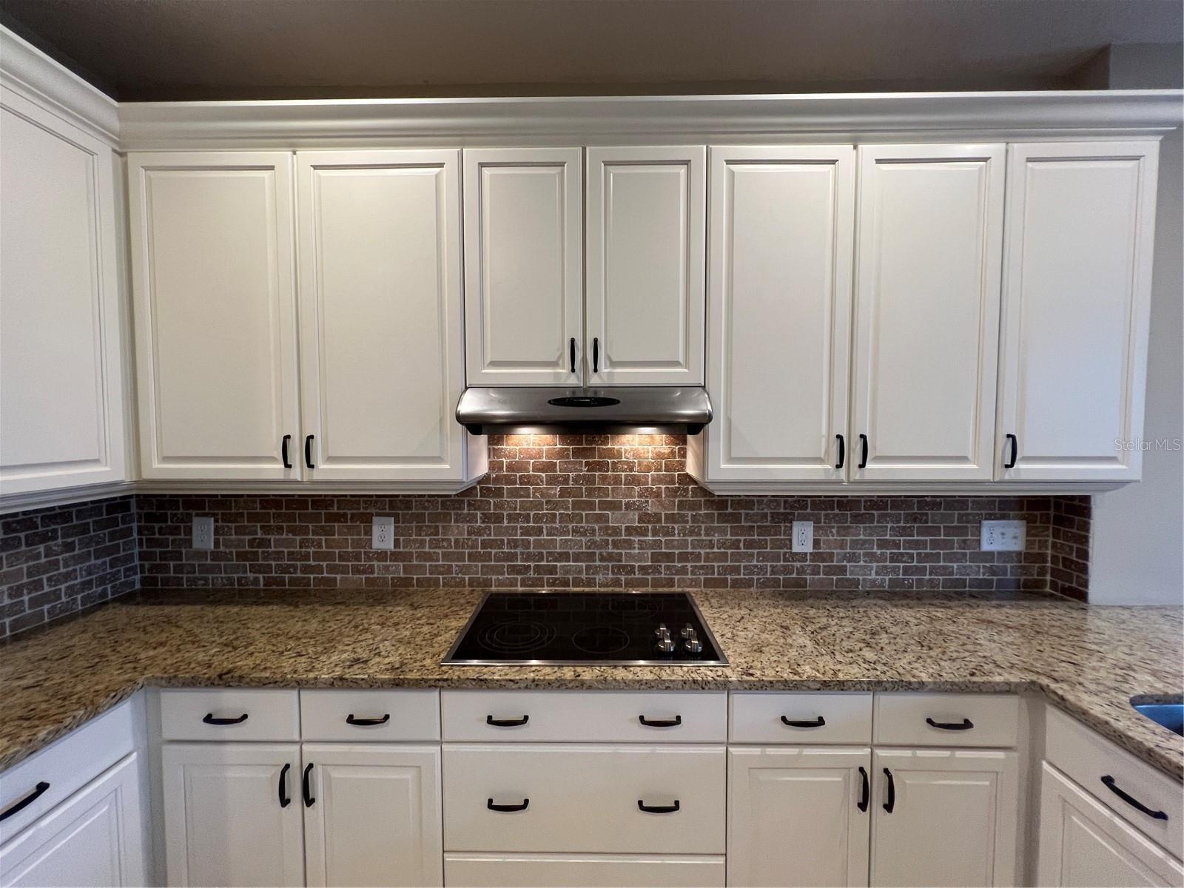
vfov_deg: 89.9
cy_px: 444
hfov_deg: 106.2
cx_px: 592
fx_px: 445
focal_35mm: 13
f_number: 1.8
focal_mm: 1.57
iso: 160
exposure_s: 1/60
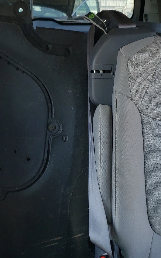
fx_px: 365
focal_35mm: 52
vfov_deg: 38.6
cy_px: 96
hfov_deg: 24.6
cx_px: 41
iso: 50
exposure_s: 1/385
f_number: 1.5
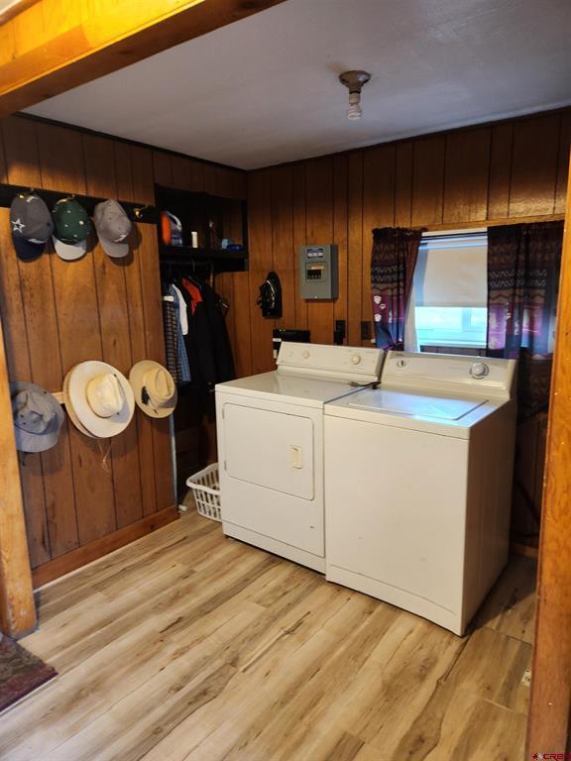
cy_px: 380
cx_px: 286
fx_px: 506
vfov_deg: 73.9
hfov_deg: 58.9
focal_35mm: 23
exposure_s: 1/30
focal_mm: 5.4
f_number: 1.8
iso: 320
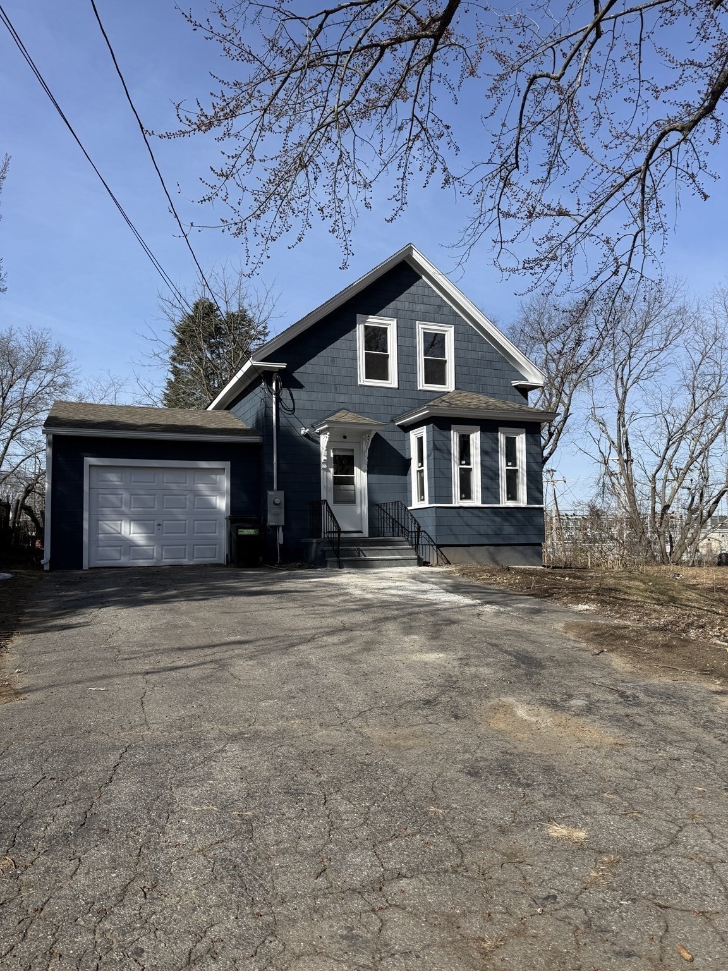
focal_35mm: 24
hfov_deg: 56.8
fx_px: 673
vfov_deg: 71.6
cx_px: 364
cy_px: 486
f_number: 1.78
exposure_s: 1/4673
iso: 80
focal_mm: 6.76
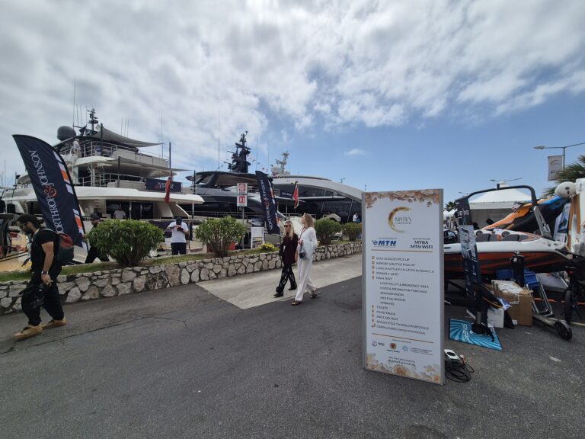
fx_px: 220
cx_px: 292
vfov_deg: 89.9
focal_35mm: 13
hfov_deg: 106.2
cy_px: 220
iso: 50
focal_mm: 2.2
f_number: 2.2
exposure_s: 1/5712
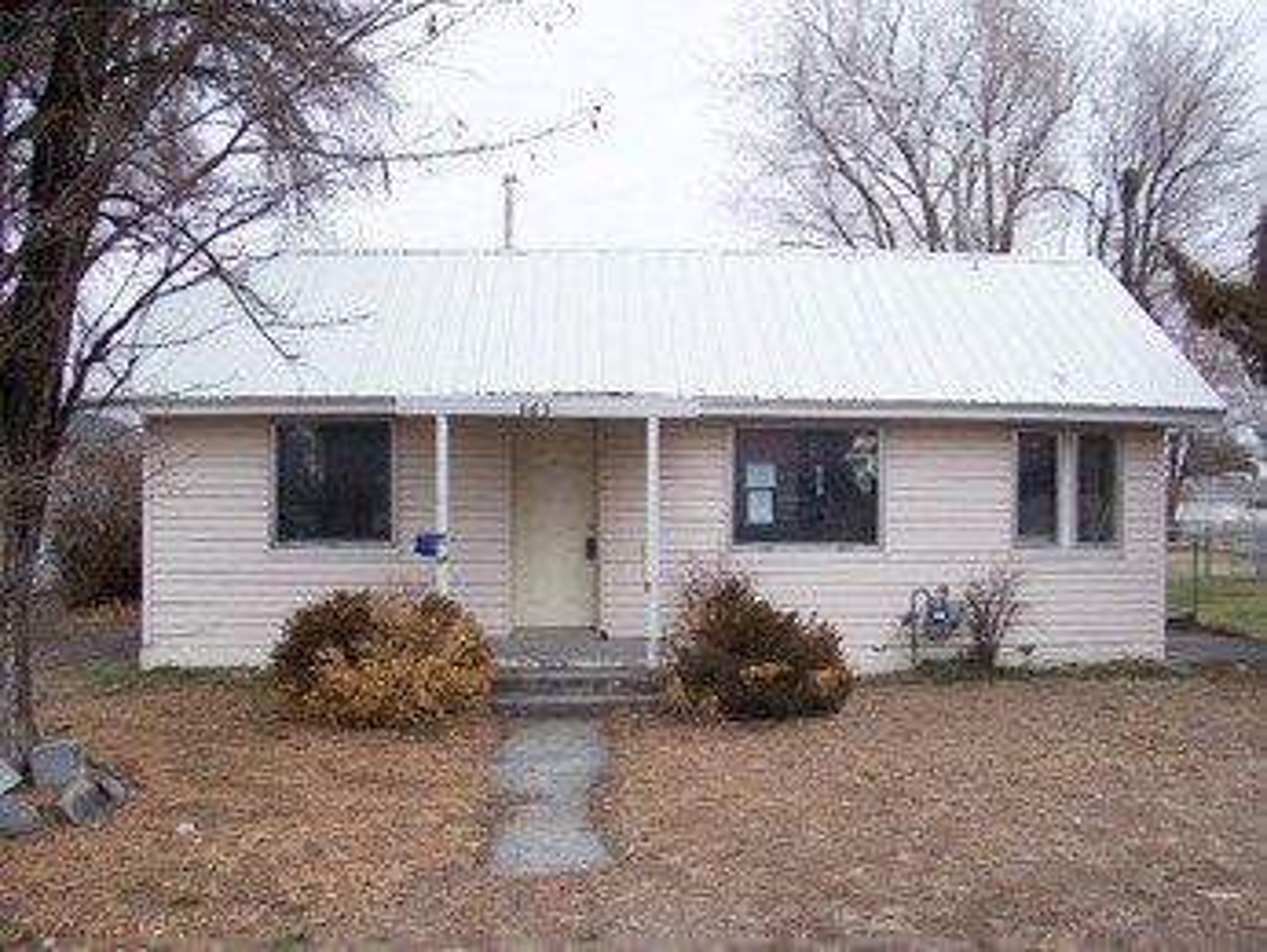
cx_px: 634
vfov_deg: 41.8
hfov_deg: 53.9
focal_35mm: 34
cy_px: 476
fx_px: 1245
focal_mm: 5.6
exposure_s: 1/125
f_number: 2.7
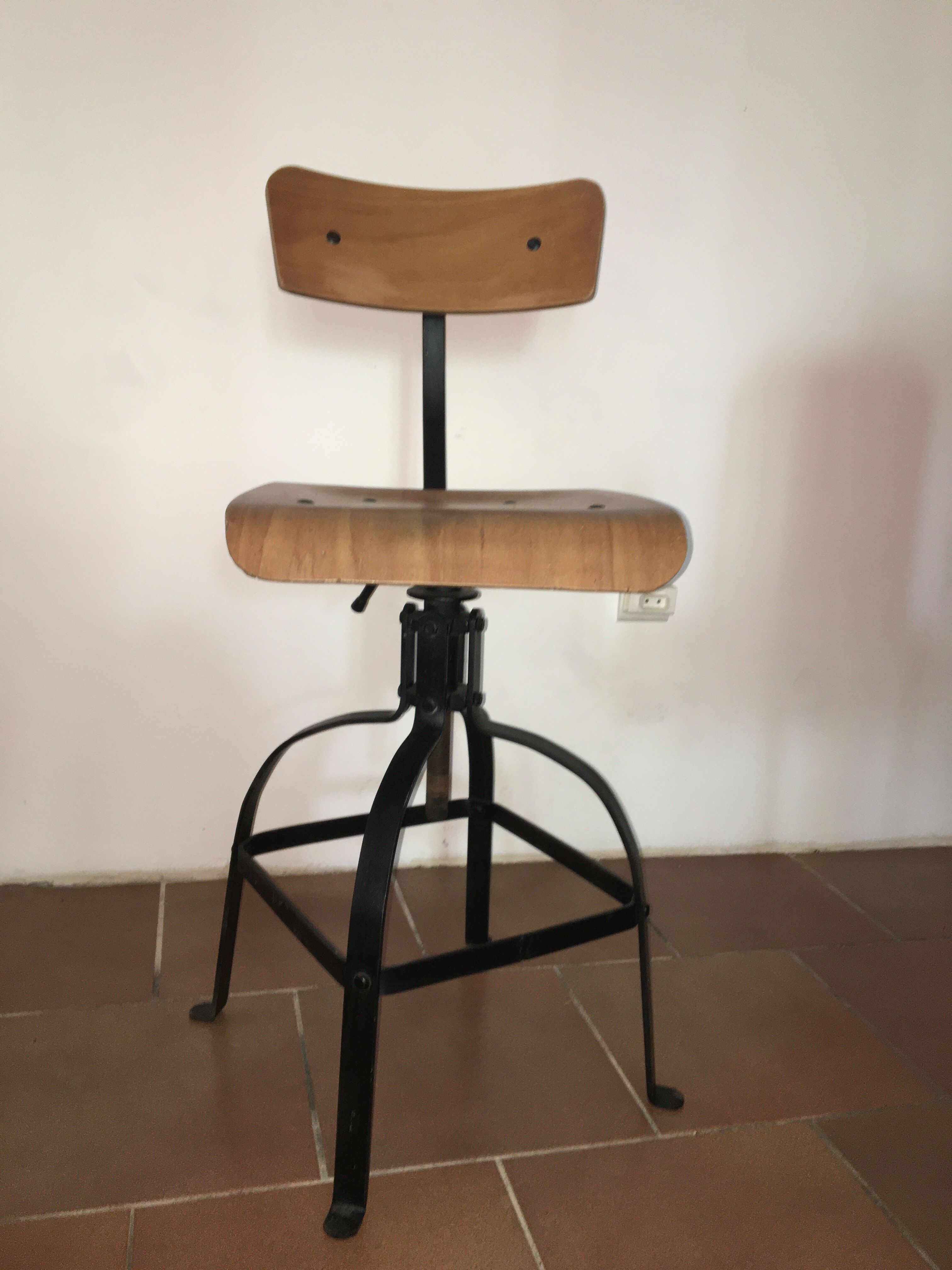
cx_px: 476
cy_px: 635
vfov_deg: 61.7
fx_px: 1063
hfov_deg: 48.2
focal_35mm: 29
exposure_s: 1/20
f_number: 2.2
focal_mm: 4.15
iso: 64
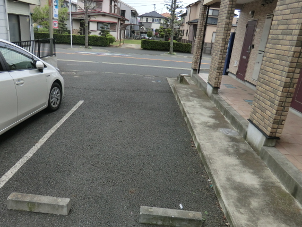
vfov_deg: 51.4
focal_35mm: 27
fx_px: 236
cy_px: 119
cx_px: 142
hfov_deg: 65.3
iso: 80
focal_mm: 4.3
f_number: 3.2
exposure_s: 1/640
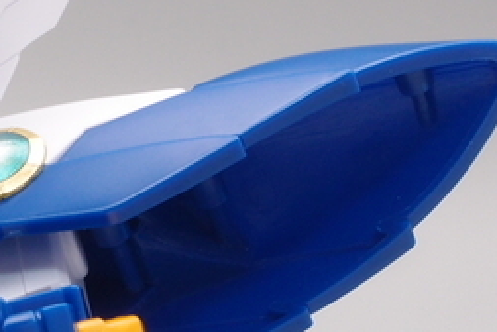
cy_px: 163
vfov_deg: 7.0
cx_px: -185
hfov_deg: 10.2
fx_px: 2721
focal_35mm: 197
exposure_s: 1/5
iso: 100
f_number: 8
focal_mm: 12.88
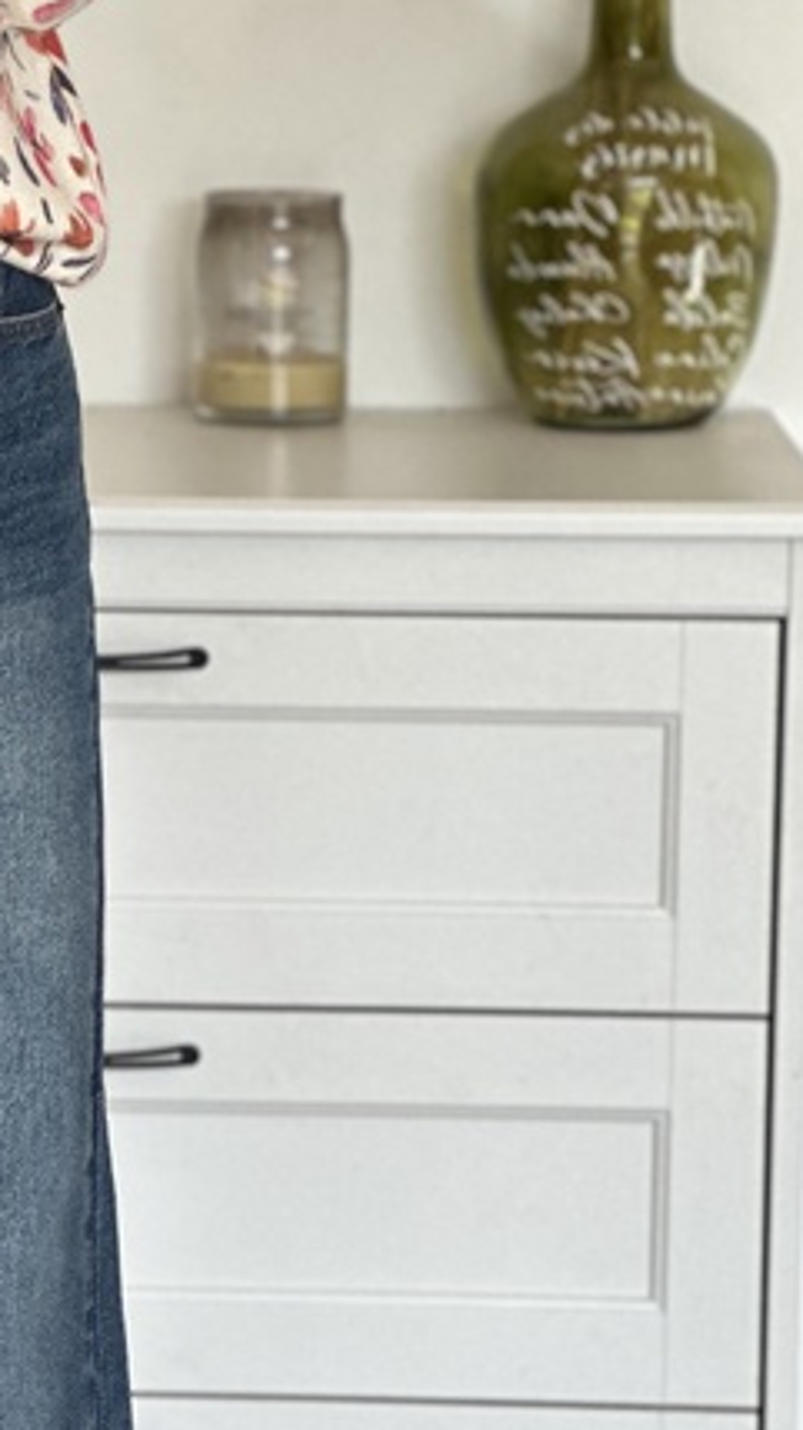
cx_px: -413
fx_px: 7464
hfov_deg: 6.1
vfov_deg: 10.9
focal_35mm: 197
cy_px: 843
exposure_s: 1/121
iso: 80
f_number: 2.8
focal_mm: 9
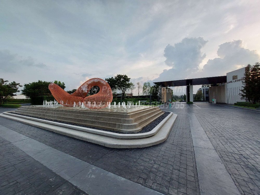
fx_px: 98
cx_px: 130
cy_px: 98
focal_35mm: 13
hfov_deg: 106.2
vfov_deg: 89.9
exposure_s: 1/137
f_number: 2.2
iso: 50
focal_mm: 1.74
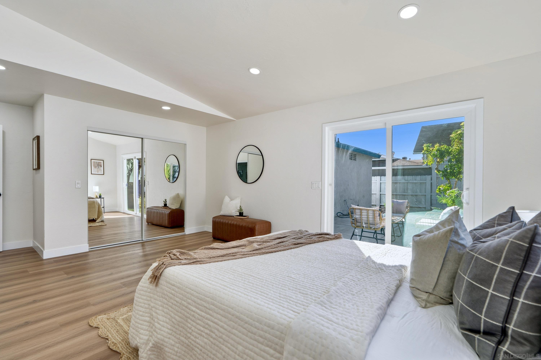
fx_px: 240
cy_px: 180
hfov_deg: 96.7
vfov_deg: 73.7
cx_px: 270
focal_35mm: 16
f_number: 5.6
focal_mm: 16
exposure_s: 1/15
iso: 100
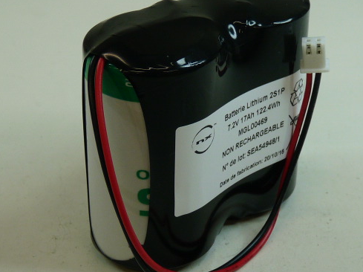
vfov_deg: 15.9
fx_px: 975
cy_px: 134
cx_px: 175
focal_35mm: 93
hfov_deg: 21.1
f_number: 3
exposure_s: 1/60
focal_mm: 7.1
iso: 100
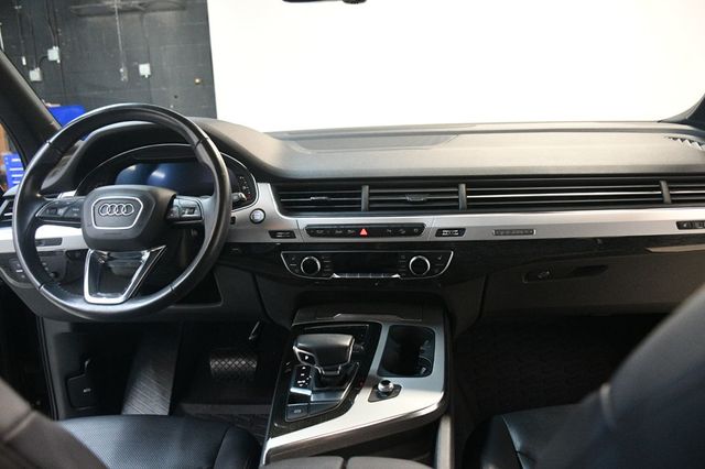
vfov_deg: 43.6
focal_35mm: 30
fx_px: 587
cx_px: 352
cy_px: 234
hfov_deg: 62.0
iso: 4000
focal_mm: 20
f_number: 3.5
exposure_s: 1/60
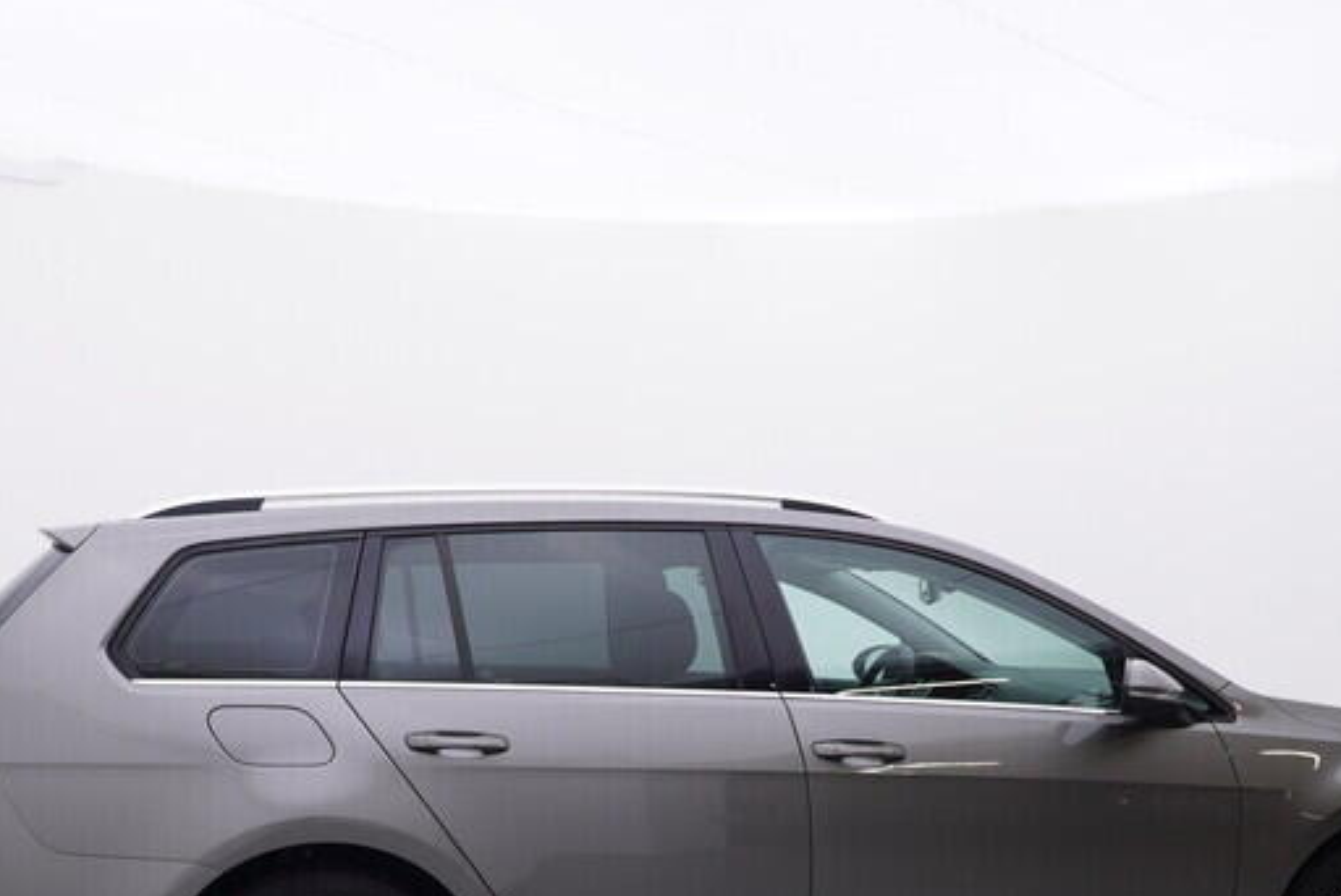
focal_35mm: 45
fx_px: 1677
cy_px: 862
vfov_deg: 28.4
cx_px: 663
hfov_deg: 43.6
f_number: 5
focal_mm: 15
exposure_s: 1/80
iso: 200
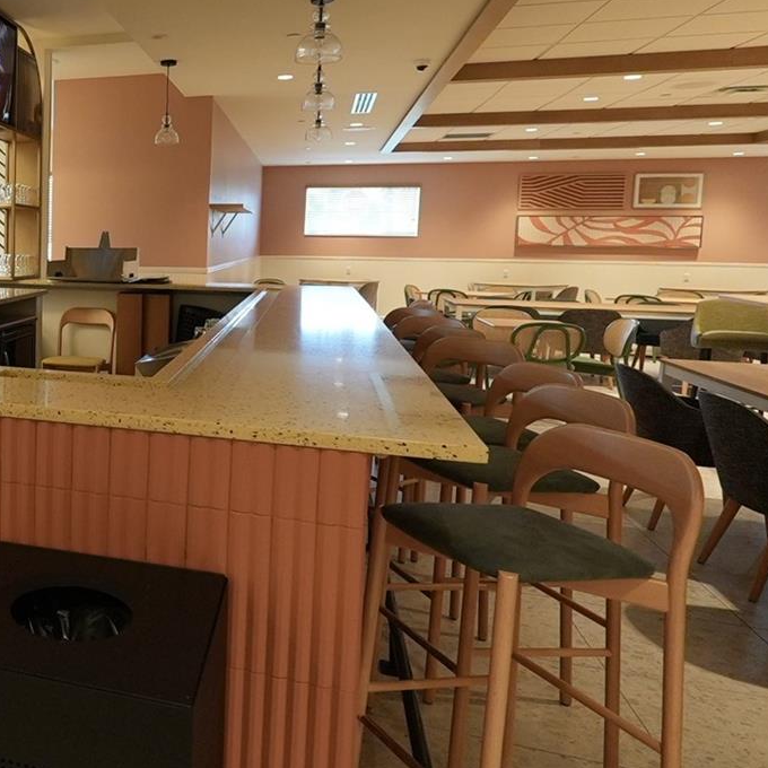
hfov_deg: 42.7
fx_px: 803
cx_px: -29
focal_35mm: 32
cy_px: 308
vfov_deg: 50.8
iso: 1250
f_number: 2.8
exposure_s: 1/160
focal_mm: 11
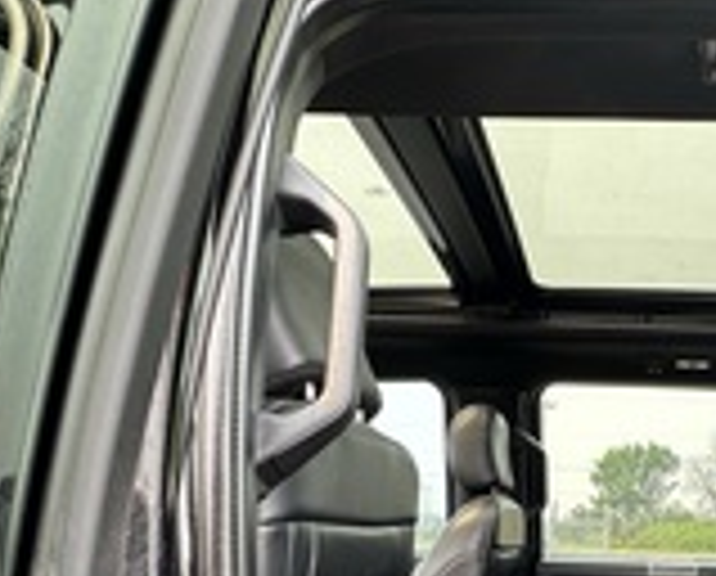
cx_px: 585
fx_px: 765
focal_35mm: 36
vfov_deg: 33.7
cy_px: 686
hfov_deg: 47.1
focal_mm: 2.22
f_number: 2.2
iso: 50
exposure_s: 1/99
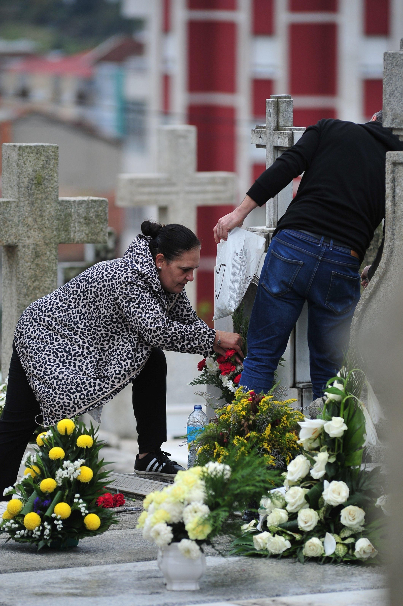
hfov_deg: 4.6
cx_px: 202
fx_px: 5041
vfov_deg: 6.9
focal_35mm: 300
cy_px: 303
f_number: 4.5
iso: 500
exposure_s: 1/1600
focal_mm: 300
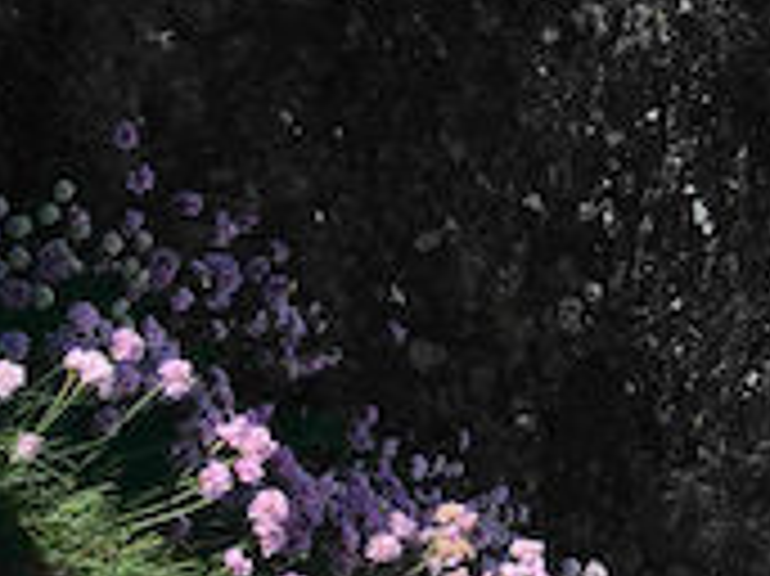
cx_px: 1387
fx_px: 2712
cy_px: -36
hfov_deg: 14.3
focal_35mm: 122
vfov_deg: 12.0
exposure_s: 1/1570
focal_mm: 4.15
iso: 25
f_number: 2.2
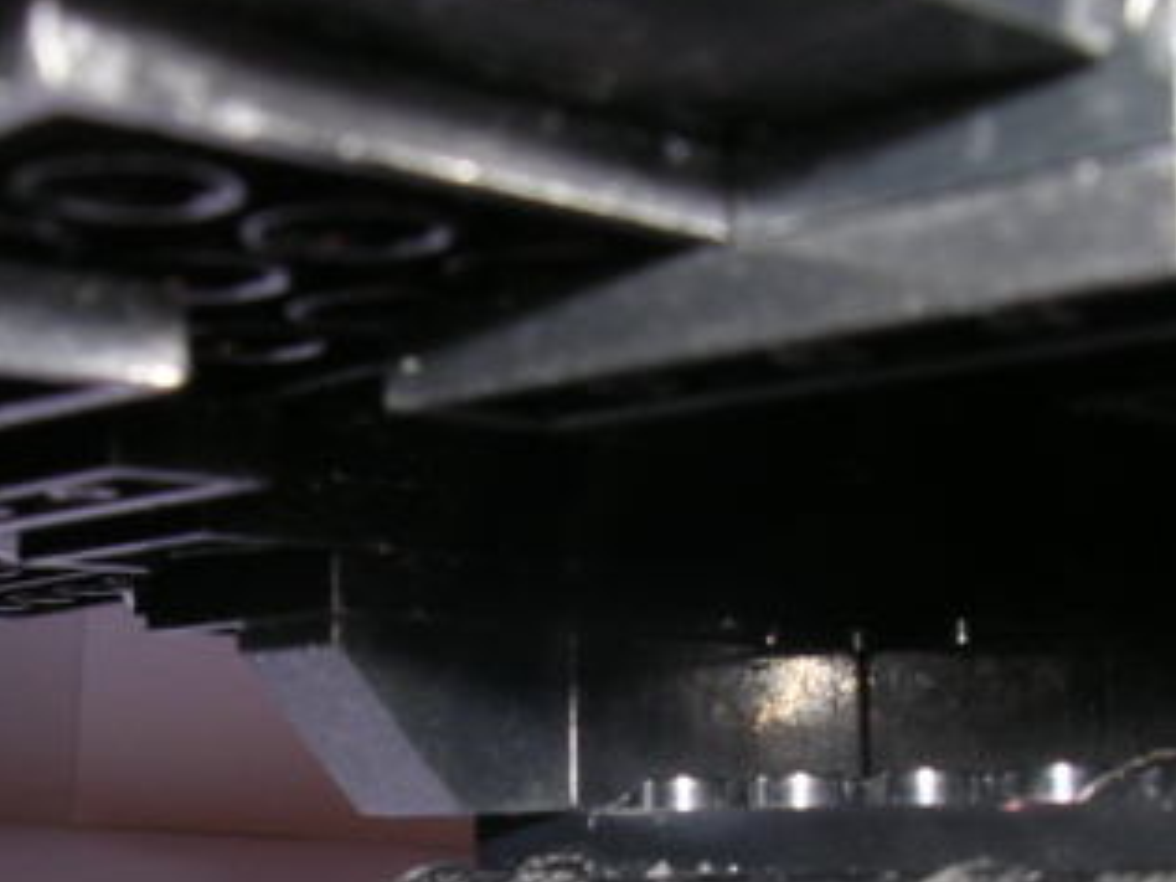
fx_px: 2616
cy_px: 752
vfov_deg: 18.9
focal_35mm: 77
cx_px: 588
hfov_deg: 25.3
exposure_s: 1/60.1
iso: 100
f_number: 5.6
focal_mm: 5.8
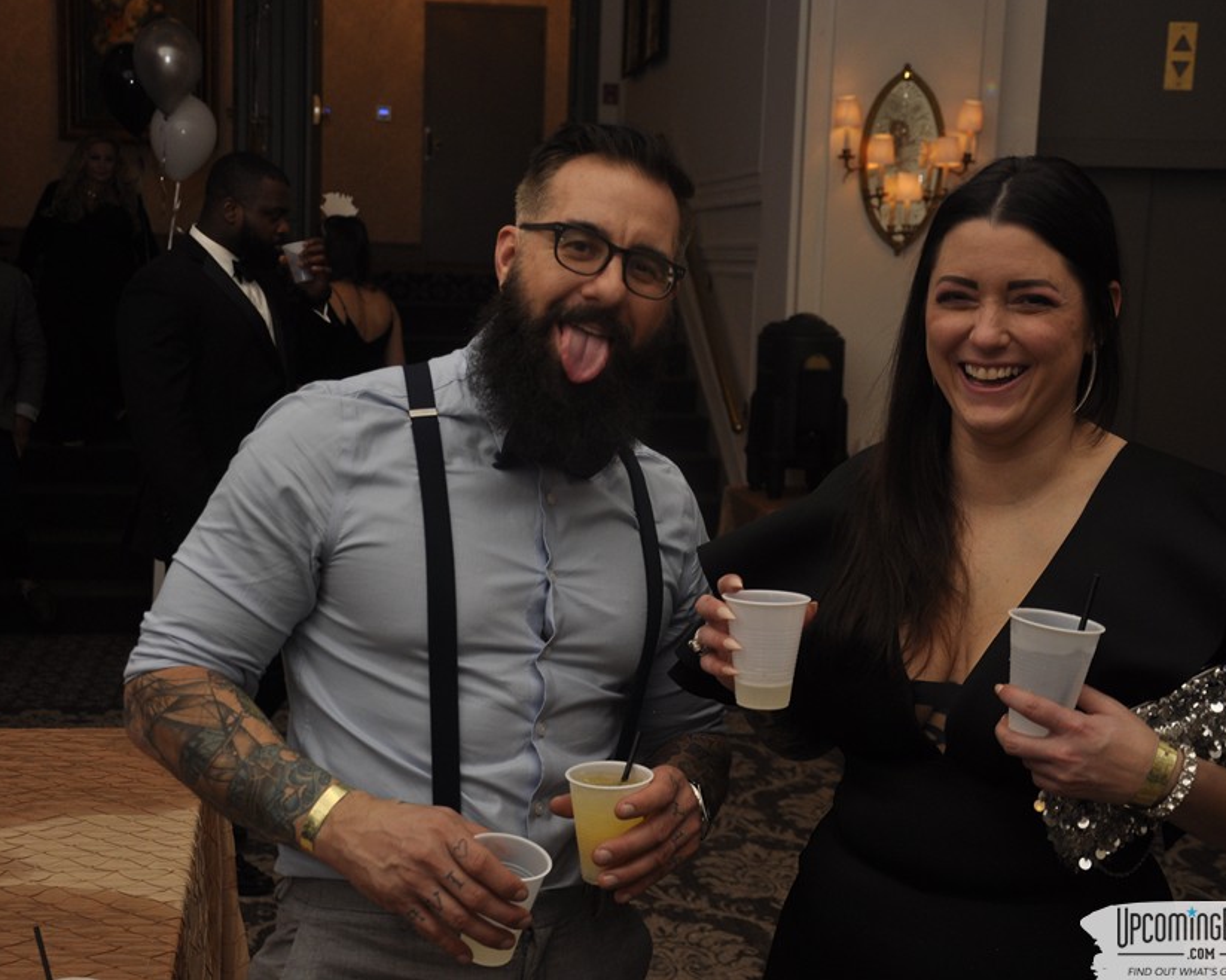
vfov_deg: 26.2
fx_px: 2104
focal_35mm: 58
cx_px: 588
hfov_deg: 32.5
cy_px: 488
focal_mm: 34
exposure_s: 1/60
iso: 400
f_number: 5
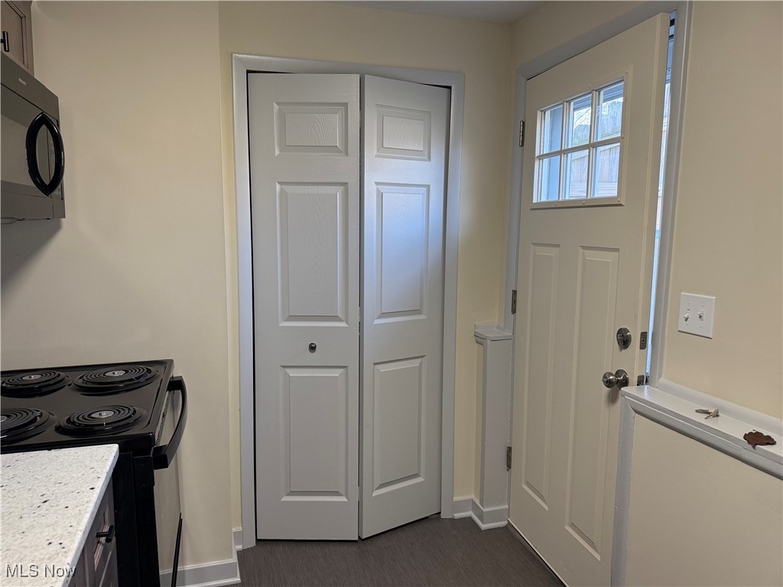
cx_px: 392
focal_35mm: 24
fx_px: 543
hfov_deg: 71.6
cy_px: 294
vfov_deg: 56.8
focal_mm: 6.76
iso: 250
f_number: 1.78
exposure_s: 1/120
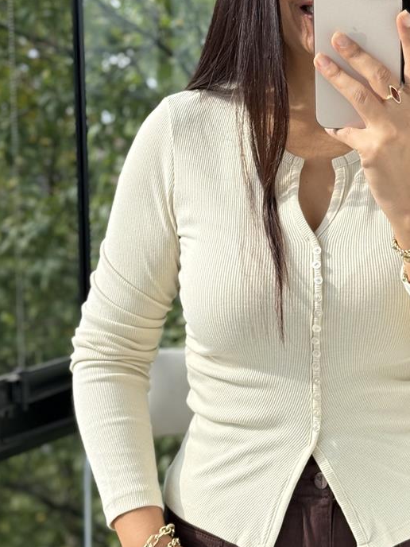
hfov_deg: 15.8
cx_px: 343
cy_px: 295
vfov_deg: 21.1
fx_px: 1469
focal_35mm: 93
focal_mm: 6.76
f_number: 1.78
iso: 64
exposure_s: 1/819
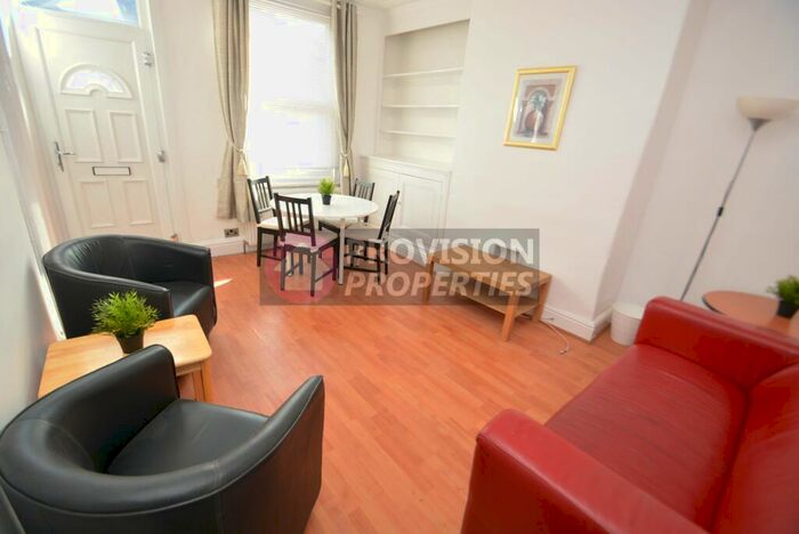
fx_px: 333
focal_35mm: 15
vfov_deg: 77.4
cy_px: 267
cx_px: 400
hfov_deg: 100.3
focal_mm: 10
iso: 220
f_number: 4
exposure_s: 1/60
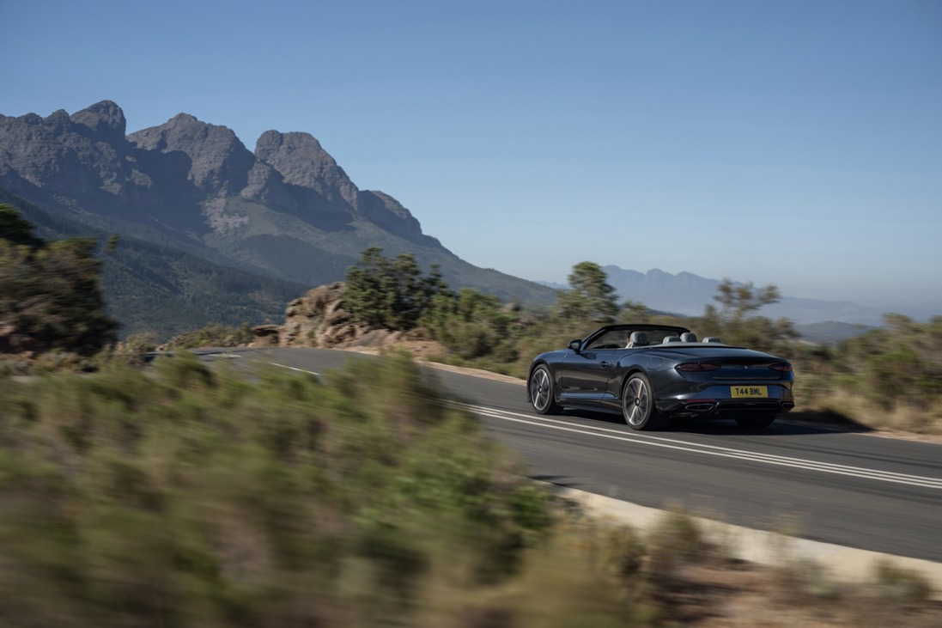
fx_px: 1308
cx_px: 471
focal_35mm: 50
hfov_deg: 39.6
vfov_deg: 27.0
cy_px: 314
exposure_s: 1/2000
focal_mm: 50
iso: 100
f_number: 2.2
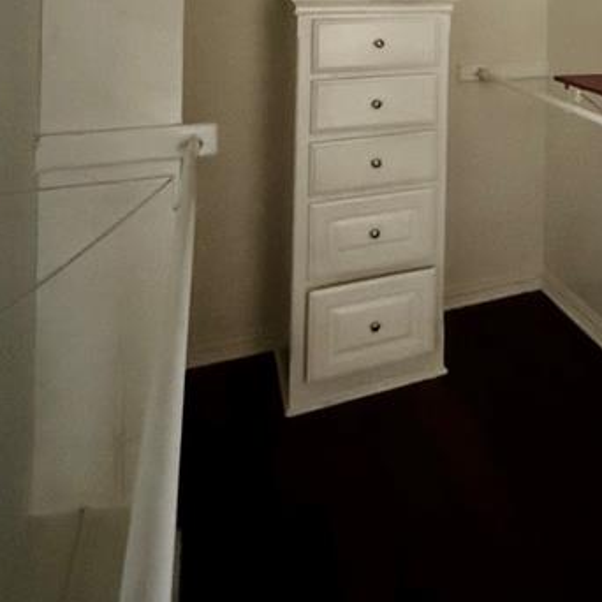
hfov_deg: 38.1
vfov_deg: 38.5
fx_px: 728
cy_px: -32
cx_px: 648
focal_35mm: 37
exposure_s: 1/29
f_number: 2.2
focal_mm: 2.22
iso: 1600
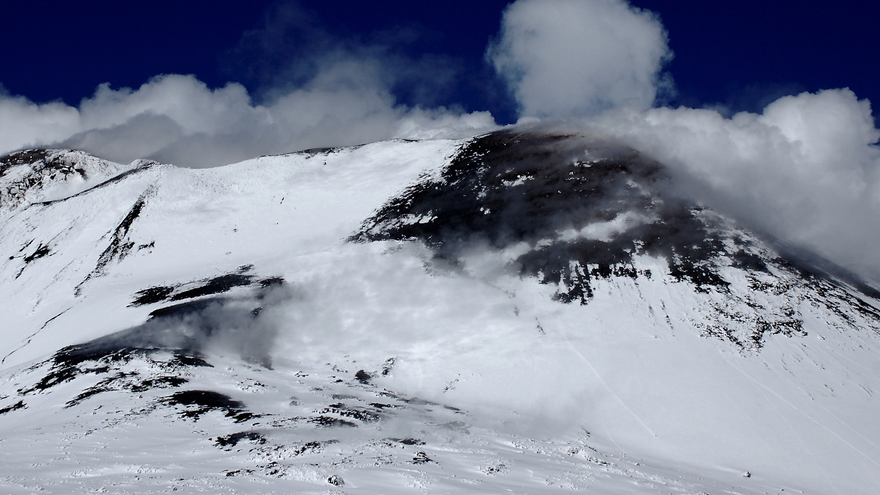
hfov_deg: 24.7
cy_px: 140
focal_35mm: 86
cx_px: 382
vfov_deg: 14.0
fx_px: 2007
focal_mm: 40
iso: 400
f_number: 7.1
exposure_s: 1/4000
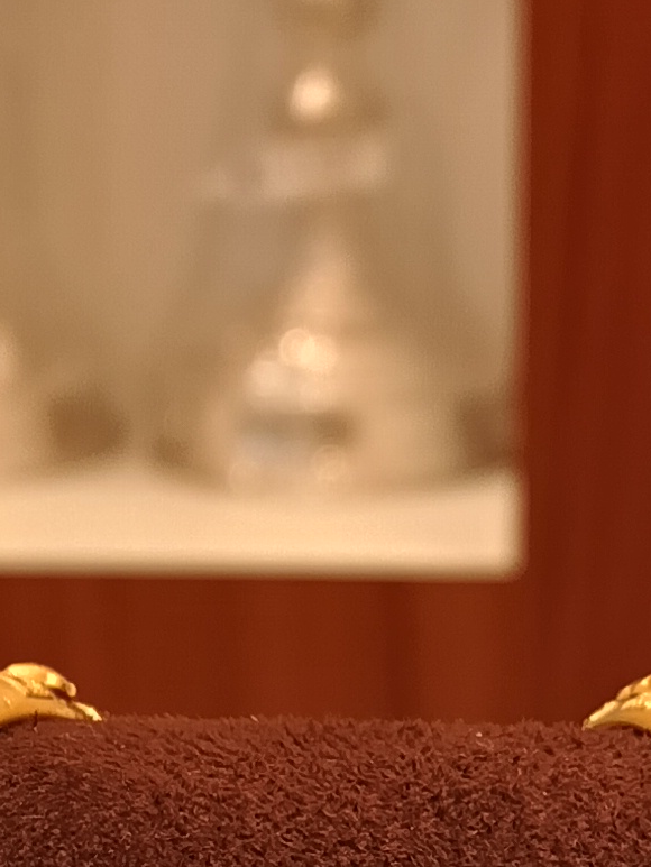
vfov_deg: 17.2
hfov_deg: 13.0
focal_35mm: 114
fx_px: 2858
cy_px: 636
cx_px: 431
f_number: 1.8
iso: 50
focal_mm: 3.61
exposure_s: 1/100
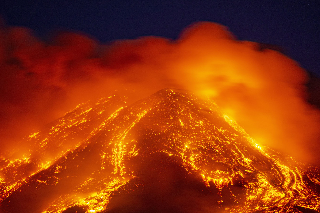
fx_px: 5644
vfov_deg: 2.2
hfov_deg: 3.2
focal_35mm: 635
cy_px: 111
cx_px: 160
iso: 400
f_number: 6.3
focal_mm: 600
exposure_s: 1.6
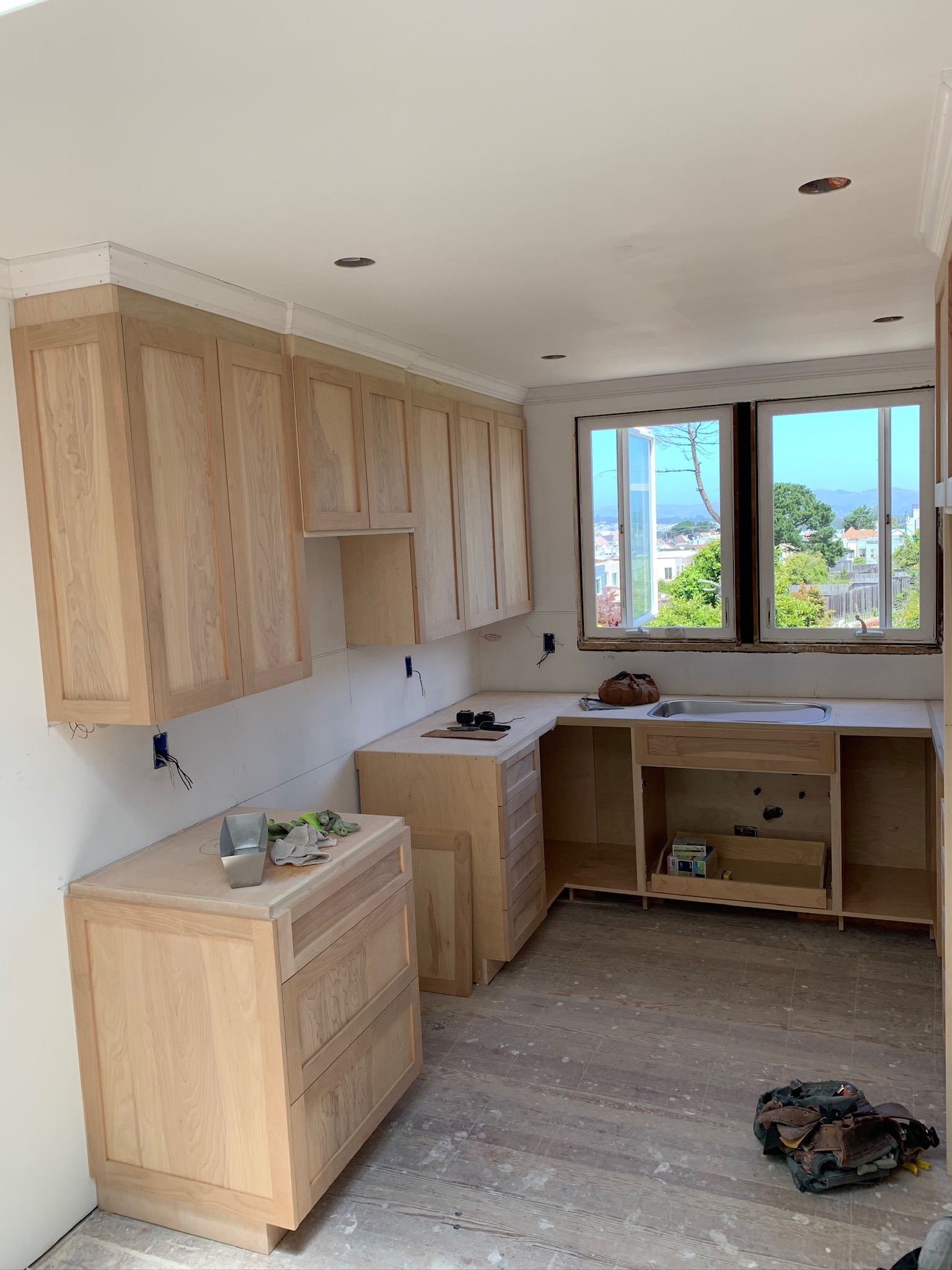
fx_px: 953
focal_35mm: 26
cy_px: 635
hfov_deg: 53.1
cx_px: 476
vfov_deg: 67.3
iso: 25
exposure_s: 1/202
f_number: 1.8
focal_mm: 4.25
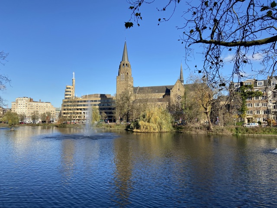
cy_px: 104
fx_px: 208
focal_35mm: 26
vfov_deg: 53.1
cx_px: 138
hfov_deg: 67.3
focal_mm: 4.25
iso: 32
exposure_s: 1/2141
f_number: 1.8
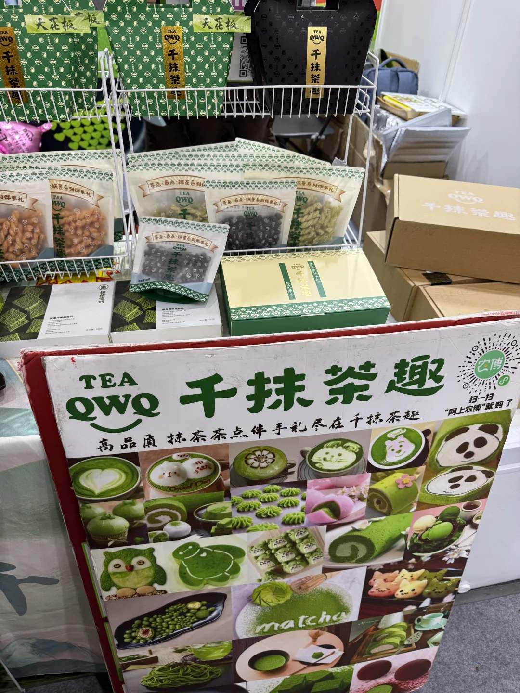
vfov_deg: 71.6
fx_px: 481
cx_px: 260
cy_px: 346
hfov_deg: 56.8
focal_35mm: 24
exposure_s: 1/100
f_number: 1.78
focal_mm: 6.76
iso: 125
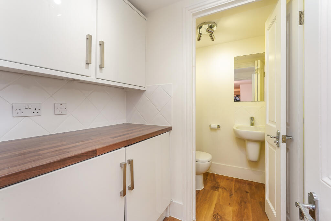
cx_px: 166
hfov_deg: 99.6
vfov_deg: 76.6
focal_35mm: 15
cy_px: 110
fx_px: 140
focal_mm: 15.2
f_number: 11
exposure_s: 1/5
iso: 200
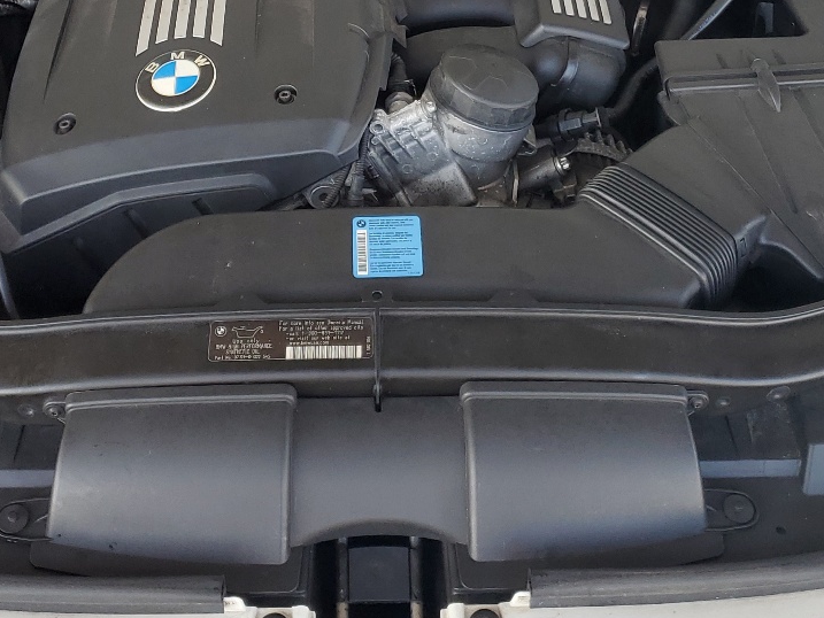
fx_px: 1381
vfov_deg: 23.6
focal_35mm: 58
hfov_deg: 33.2
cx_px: 402
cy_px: -67
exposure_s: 1/196
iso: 50
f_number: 1.5
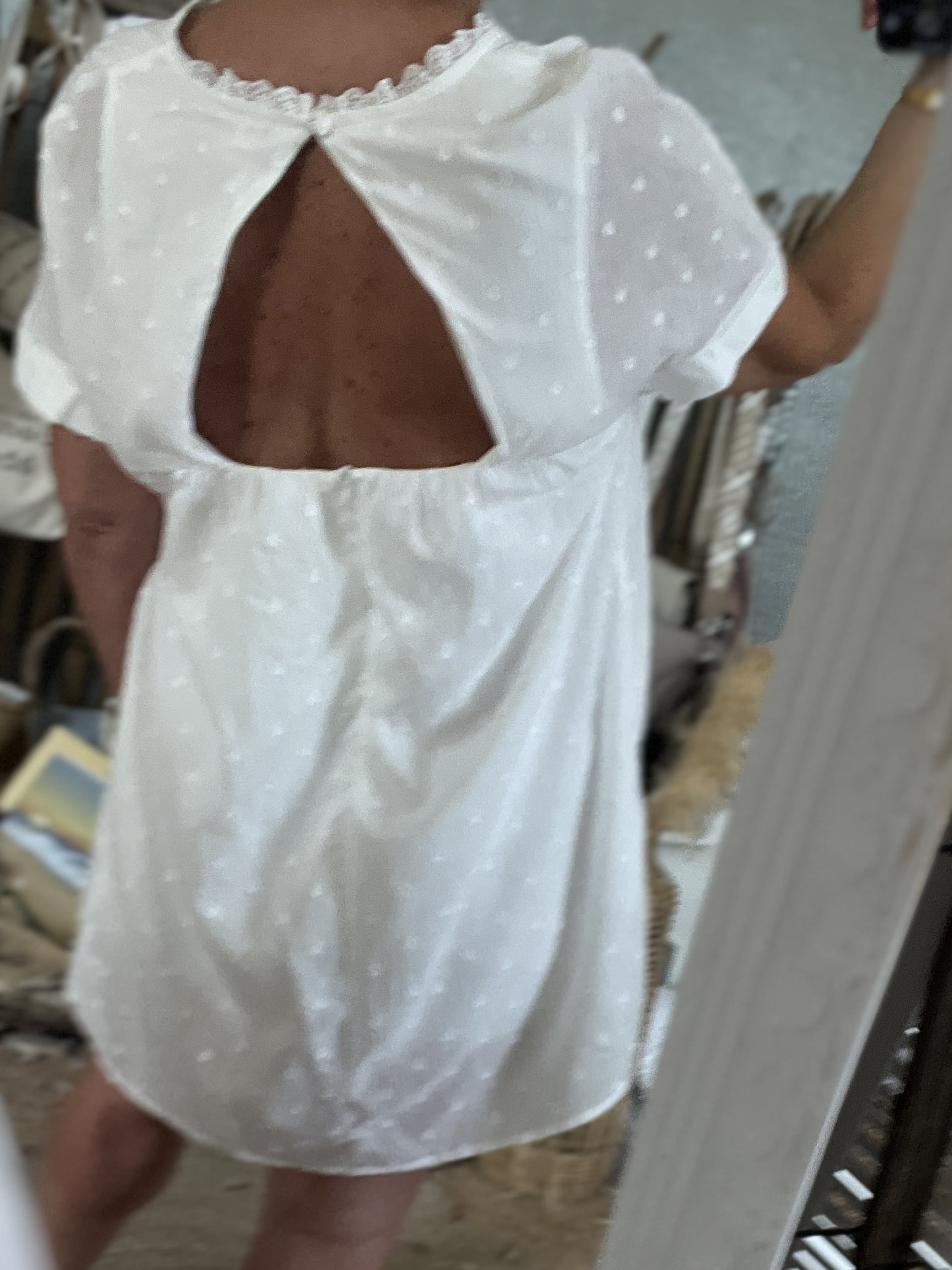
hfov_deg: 46.8
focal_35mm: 30
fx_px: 1100
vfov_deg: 60.0
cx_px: 476
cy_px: 635
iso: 100
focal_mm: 2.71
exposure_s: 1/104
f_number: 2.2
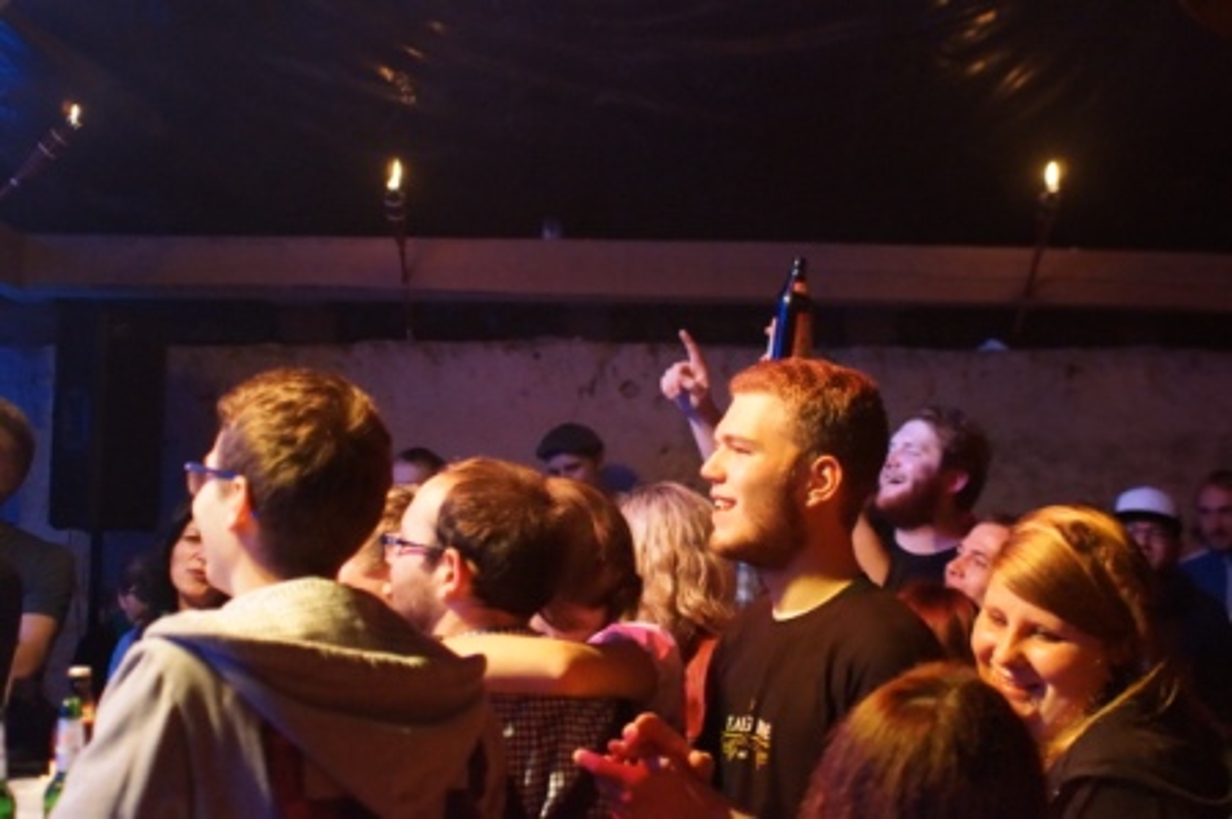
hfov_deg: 46.4
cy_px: 410
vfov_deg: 31.8
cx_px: 616
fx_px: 1436
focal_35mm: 42
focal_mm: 28
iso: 6400
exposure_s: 1/60
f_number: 3.5
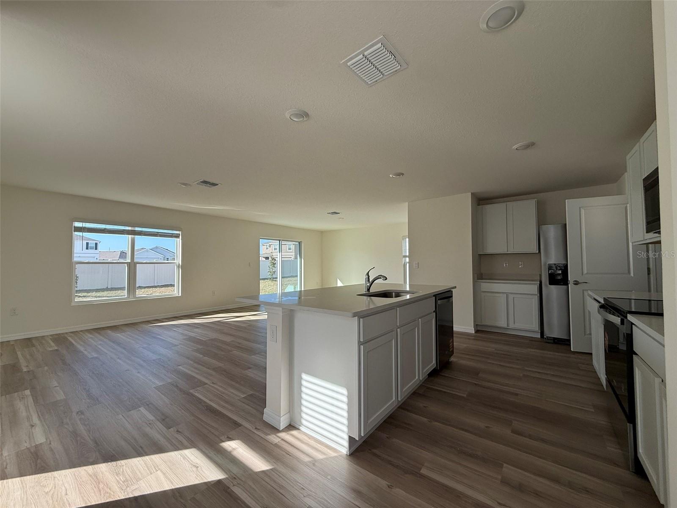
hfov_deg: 102.1
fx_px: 274
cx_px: 338
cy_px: 254
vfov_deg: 85.7
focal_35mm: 14
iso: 50
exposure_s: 1/262
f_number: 2.2
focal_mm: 2.22
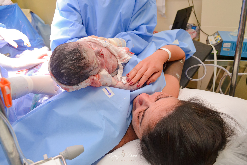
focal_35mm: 30
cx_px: 124
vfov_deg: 43.6
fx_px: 206
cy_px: 82
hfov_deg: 61.9
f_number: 4.5
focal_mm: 20
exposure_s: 1/200
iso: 1600
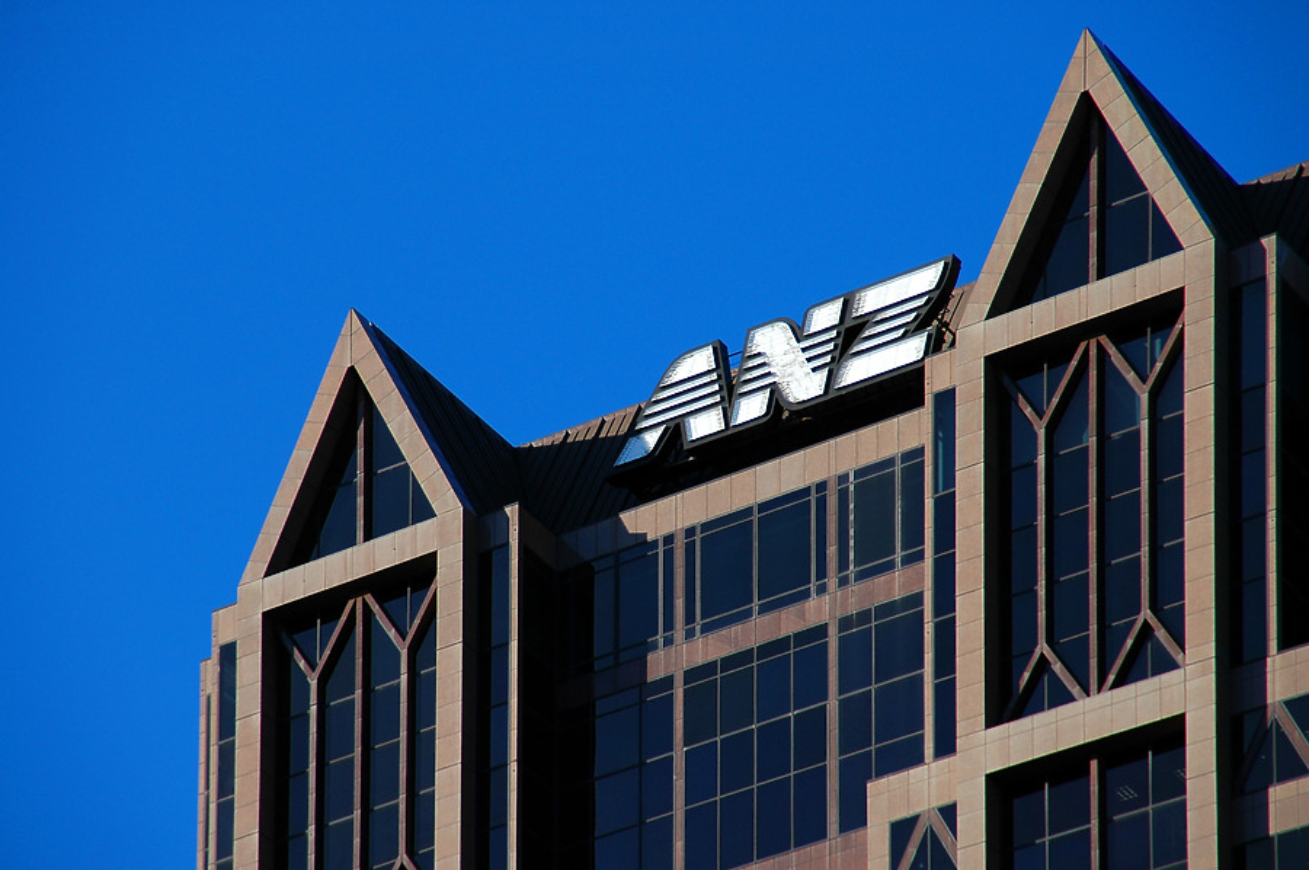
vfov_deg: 4.6
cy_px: 435
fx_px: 10896
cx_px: 654
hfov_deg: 6.9
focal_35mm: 300
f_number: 6.3
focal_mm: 200
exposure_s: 1/500
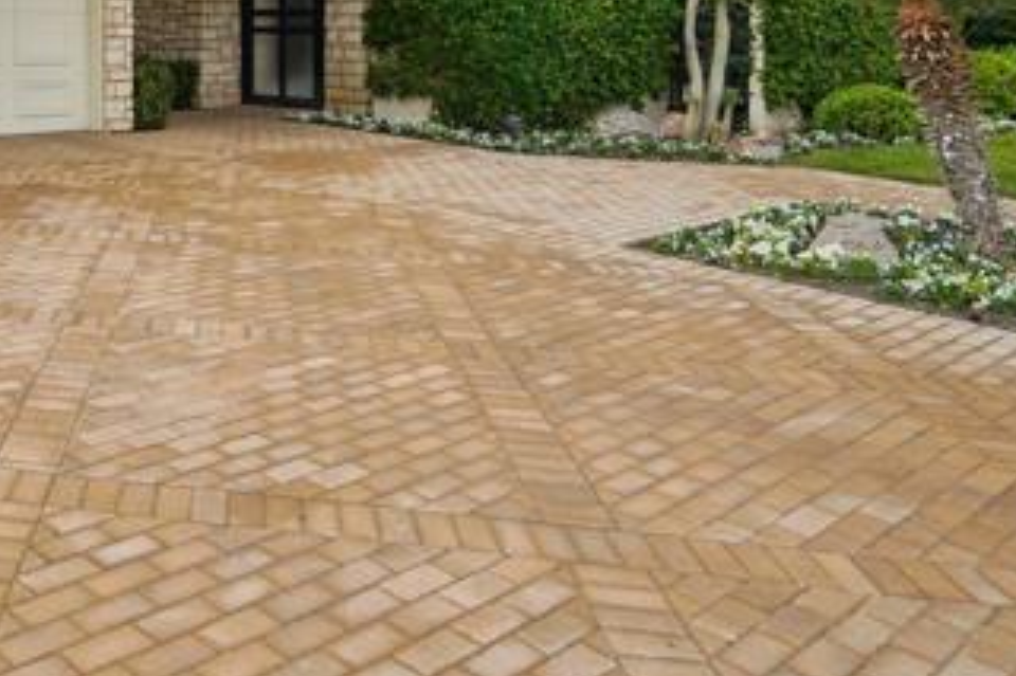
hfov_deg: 45.6
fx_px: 1072
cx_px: 89
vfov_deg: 33.0
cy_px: 56
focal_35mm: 38
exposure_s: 1/160
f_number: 8
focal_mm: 19
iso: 100
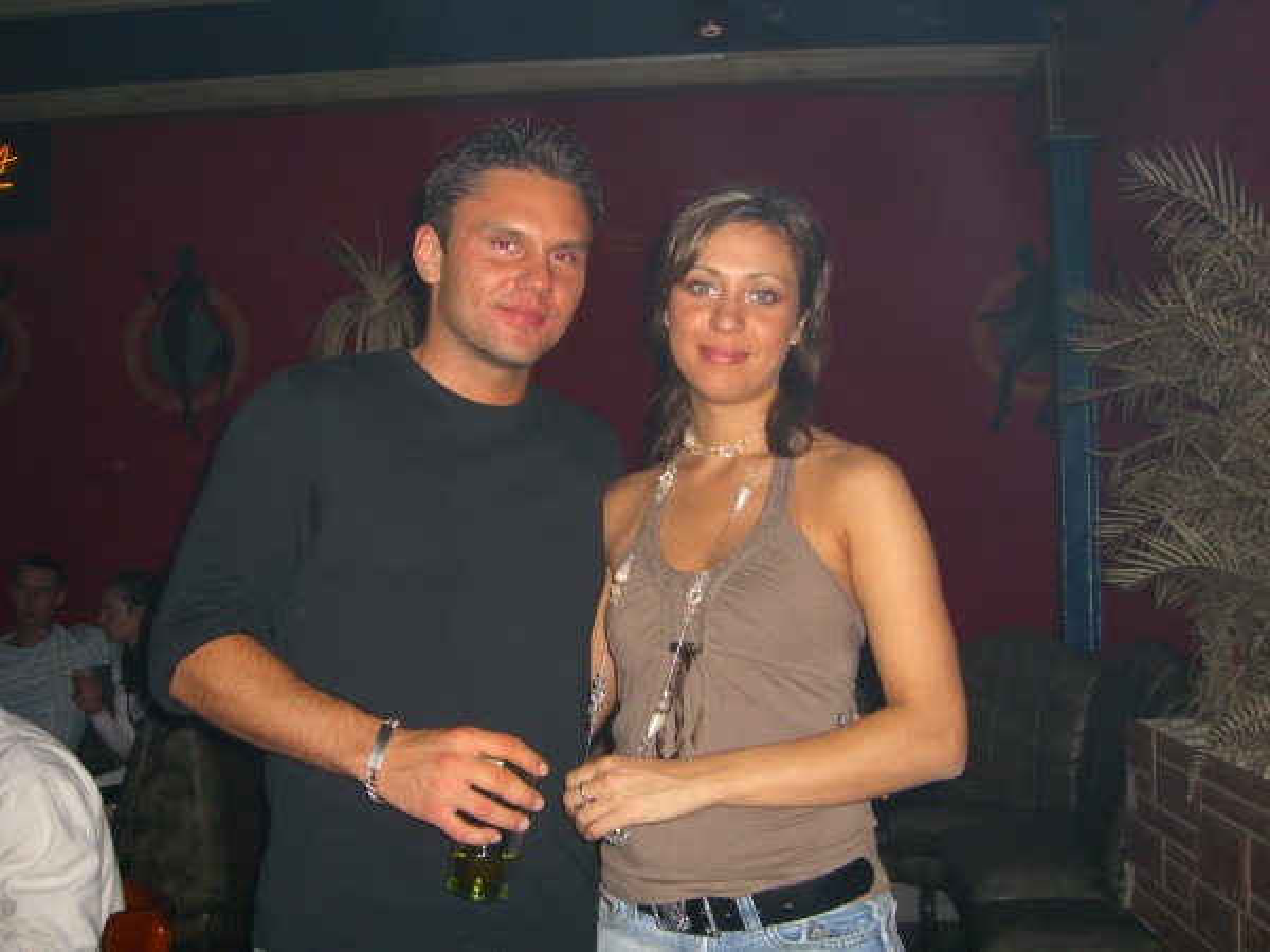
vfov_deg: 37.7
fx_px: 1394
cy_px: 476
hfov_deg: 49.0
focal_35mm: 38
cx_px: 635
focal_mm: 7.9
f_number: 2.8
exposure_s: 1/60
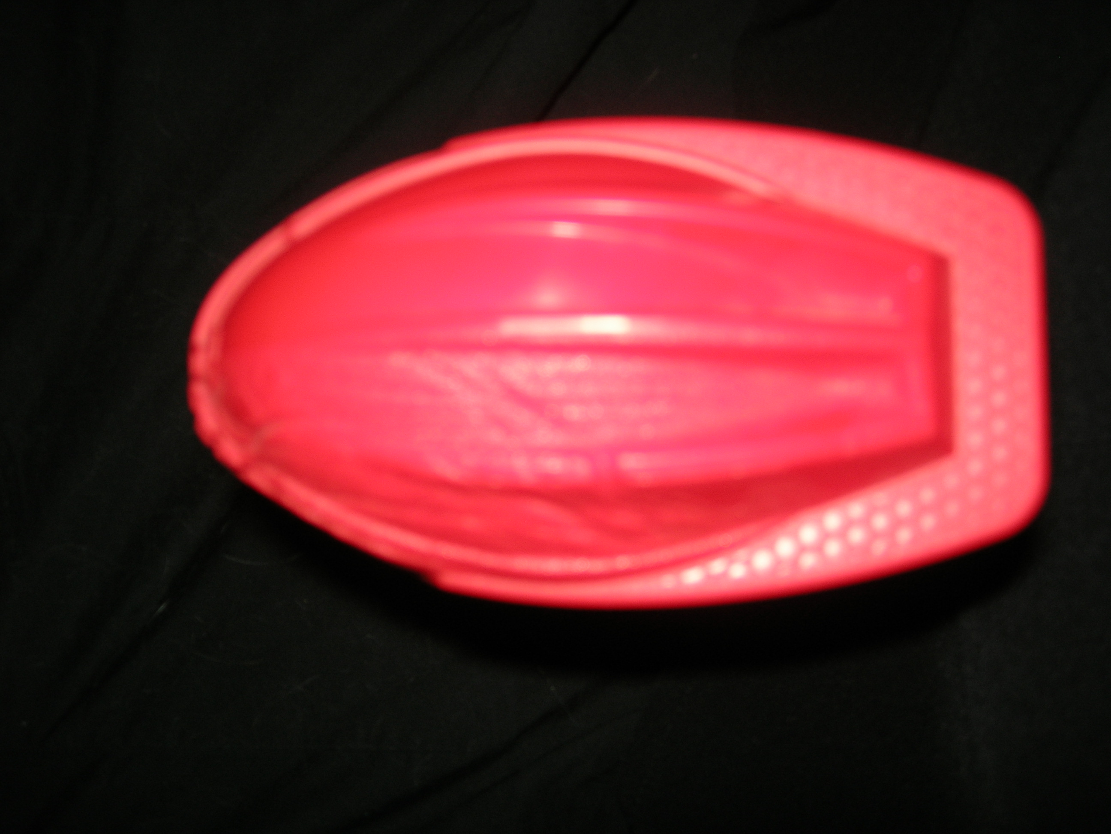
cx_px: 556
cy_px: 417
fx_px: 1220
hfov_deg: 49.0
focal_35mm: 38
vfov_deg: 37.7
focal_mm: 7.8
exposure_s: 1/60.1
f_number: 2.8
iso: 64
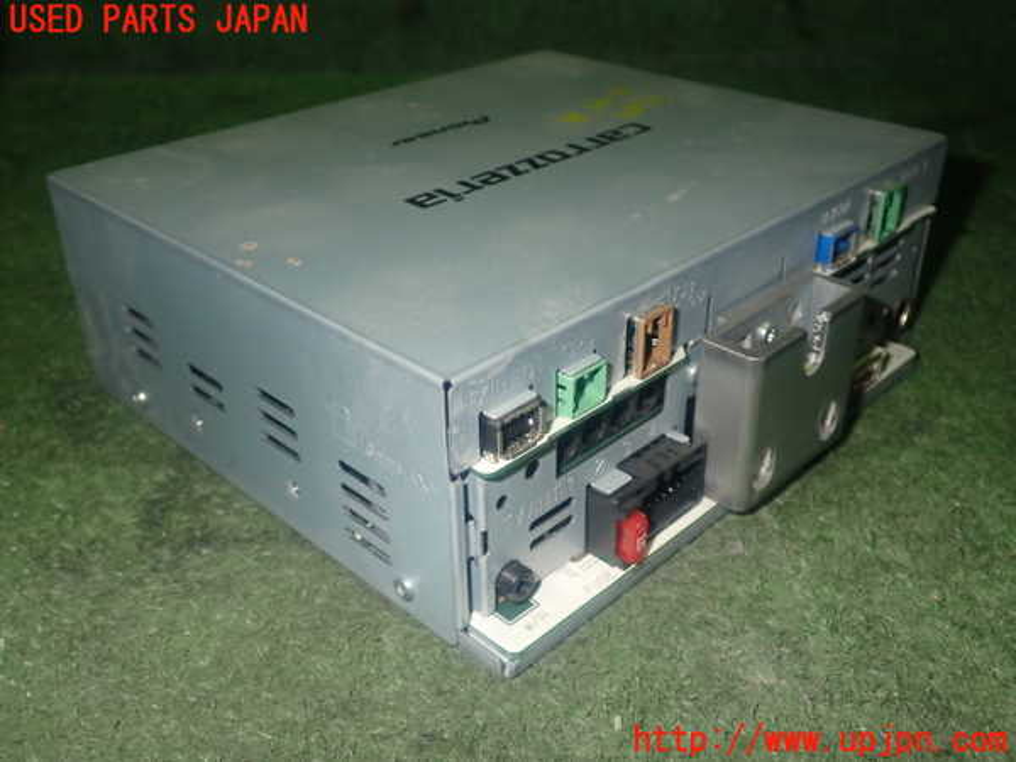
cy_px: 381
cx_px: 508
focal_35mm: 36
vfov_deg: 39.7
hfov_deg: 51.4
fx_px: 1057
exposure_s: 1/40
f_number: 7.1
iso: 400
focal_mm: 6.37
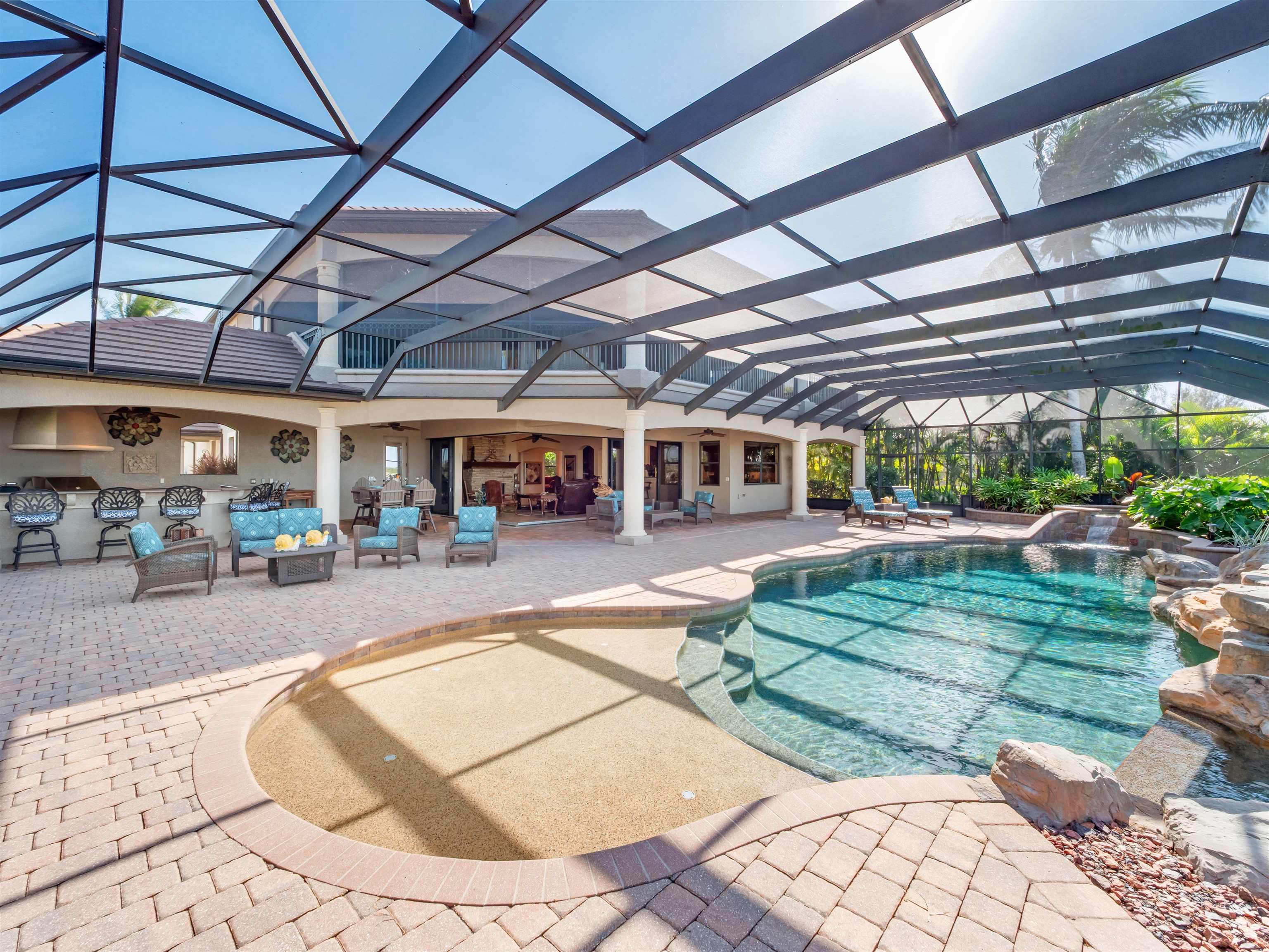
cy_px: 476
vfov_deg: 85.7
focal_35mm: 14
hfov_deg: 102.1
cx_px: 634
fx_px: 513
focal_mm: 7
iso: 200
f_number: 7.1
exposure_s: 1/50
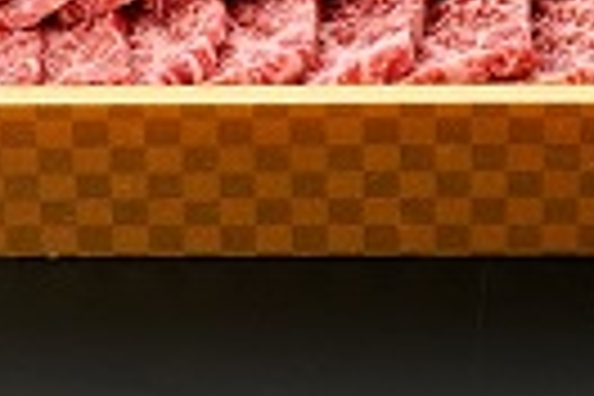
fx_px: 5907
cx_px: 436
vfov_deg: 3.8
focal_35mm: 358
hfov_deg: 5.8
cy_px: -151
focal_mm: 105
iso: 100
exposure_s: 1/100
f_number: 13
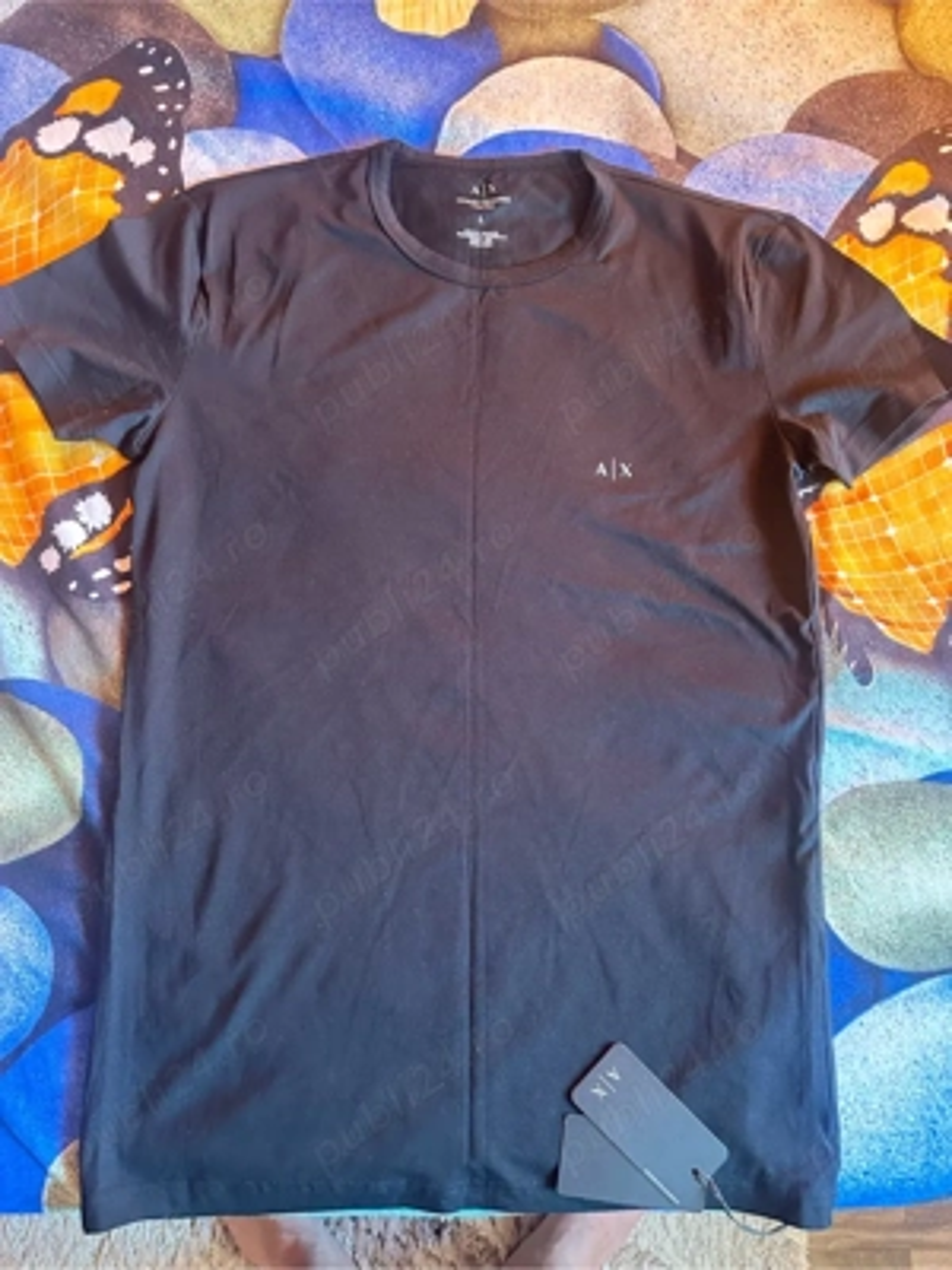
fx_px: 880
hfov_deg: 56.8
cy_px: 635
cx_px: 476
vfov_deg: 71.6
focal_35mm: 24
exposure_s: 1/55
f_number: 1.78
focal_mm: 6.86
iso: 1000
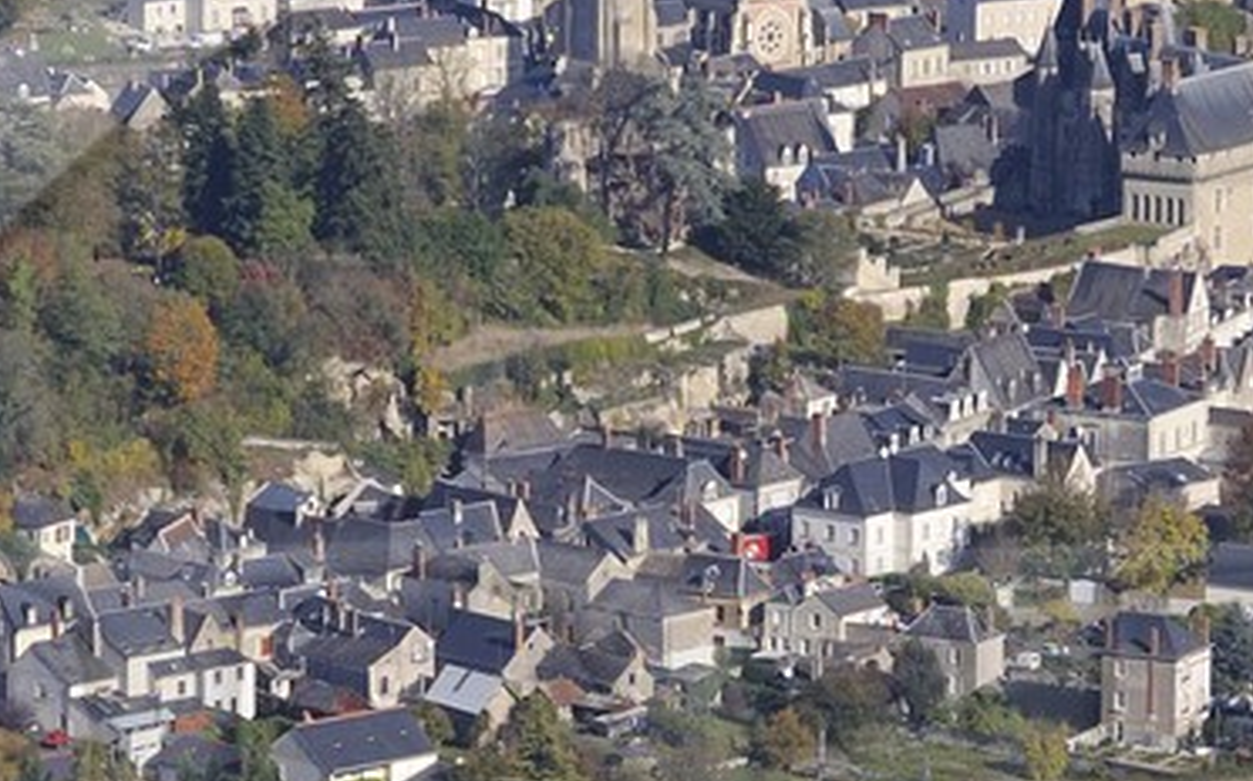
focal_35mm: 307
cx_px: 886
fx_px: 10477
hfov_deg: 6.8
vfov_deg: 4.3
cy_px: 1101
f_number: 8
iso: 400
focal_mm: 70
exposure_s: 1/1000
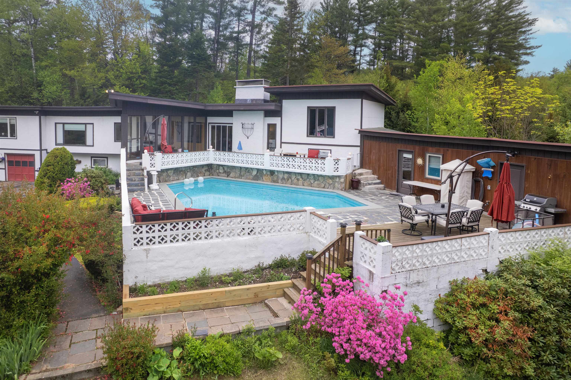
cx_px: 286
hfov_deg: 78.6
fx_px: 349
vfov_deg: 57.2
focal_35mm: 22
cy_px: 190
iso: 110
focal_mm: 8.38
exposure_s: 1/60
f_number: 2.8
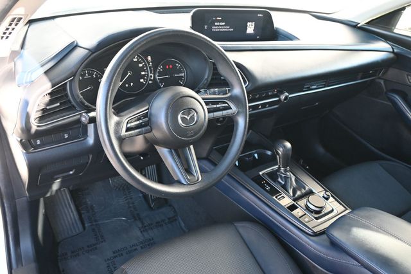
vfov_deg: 43.6
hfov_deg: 62.0
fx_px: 342
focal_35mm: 30
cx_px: 206
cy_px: 137
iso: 1000
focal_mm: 20
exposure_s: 1/125
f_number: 3.8
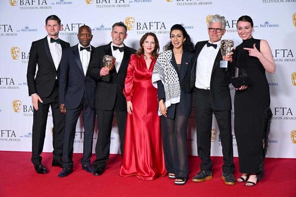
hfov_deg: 36.3
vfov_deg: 24.6
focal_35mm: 55
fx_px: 452
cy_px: 98
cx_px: 148
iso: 1600
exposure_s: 1/125
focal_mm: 55
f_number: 5
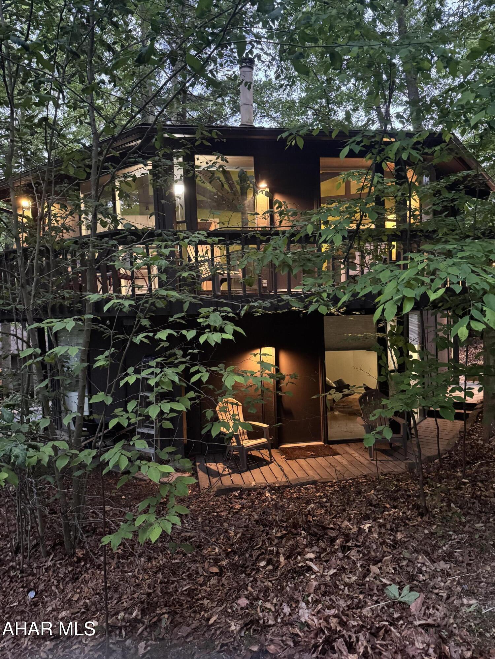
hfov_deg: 56.8
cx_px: 248
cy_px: 330
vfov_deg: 71.6
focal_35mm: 24
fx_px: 458
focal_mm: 6.76
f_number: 1.78
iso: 1250
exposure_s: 1/30
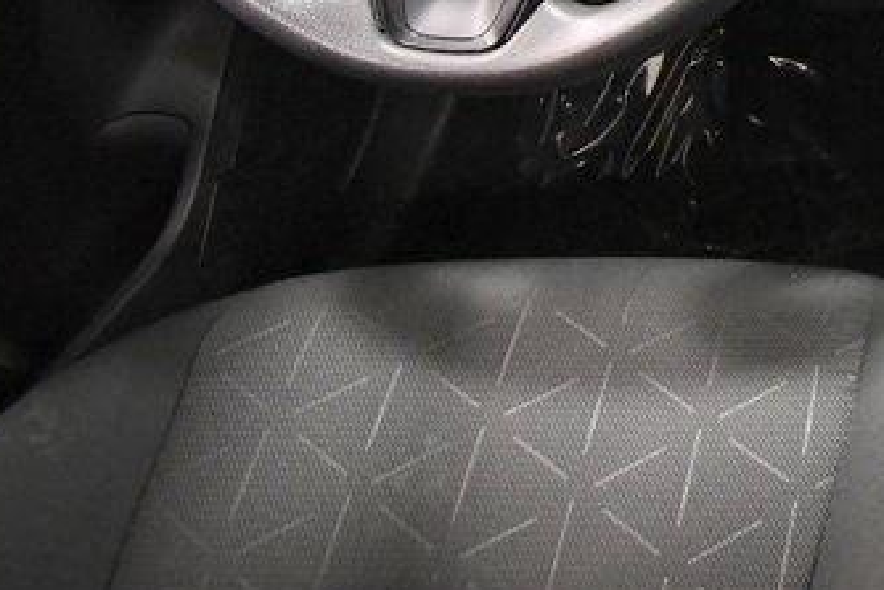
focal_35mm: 46
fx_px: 1130
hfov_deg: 31.3
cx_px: 1191
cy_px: -247
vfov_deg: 24.2
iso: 3200
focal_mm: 10
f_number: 4.5
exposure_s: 1/125
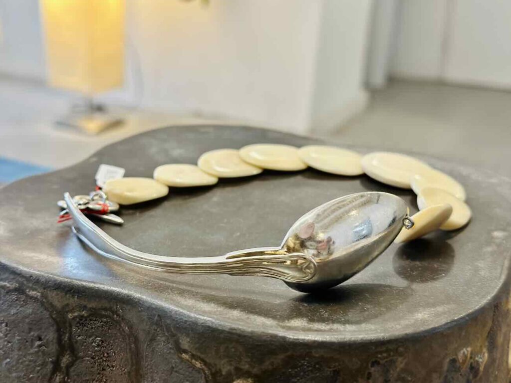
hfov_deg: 39.7
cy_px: 192
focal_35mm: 48
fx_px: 709
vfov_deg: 30.3
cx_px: 256
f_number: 1.78
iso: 160
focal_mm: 6.86
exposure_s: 1/50
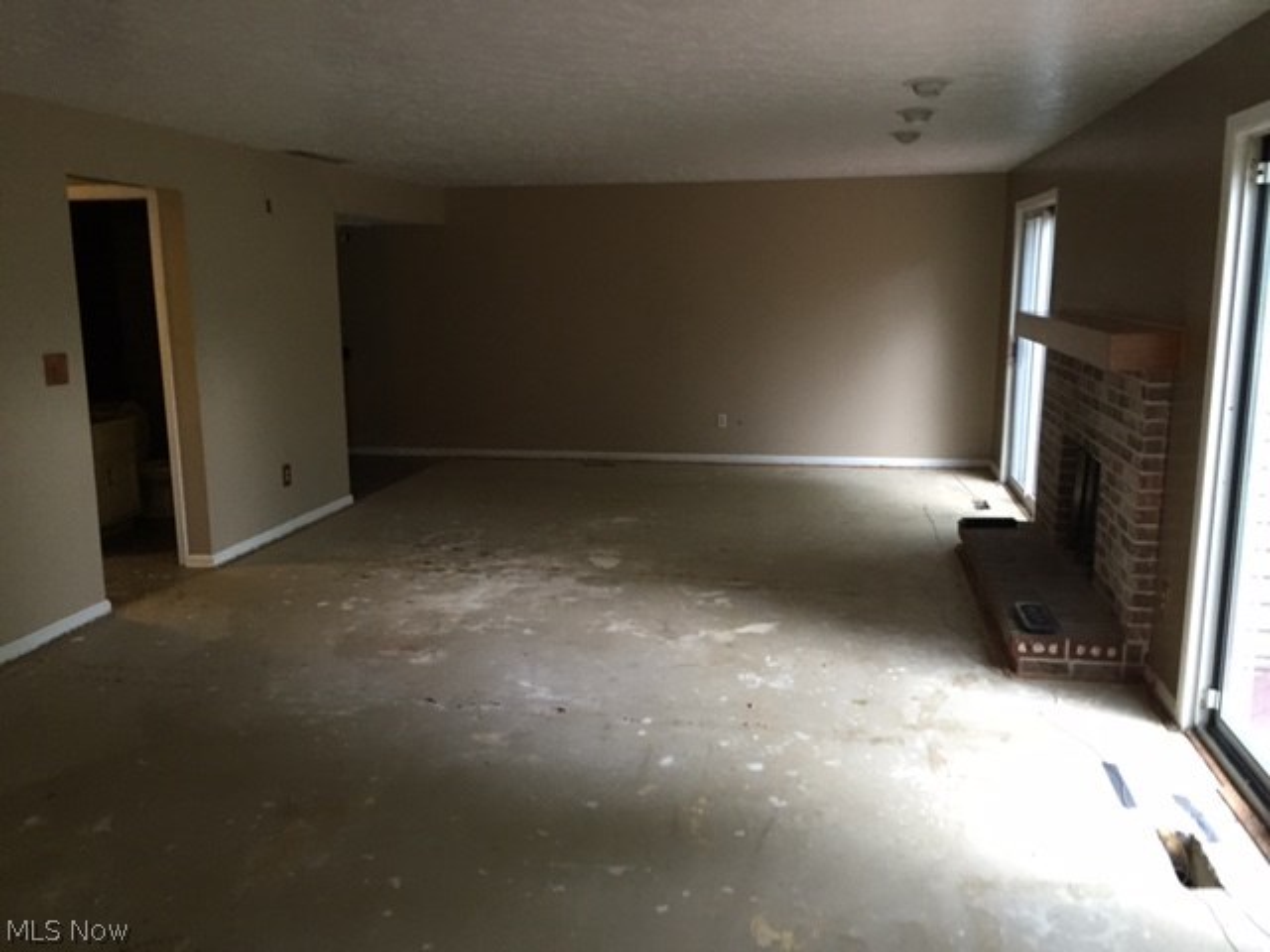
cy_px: 476
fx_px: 1064
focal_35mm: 29
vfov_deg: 48.2
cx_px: 635
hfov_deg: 61.7
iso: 160
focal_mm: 4.15
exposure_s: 1/30
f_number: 2.2
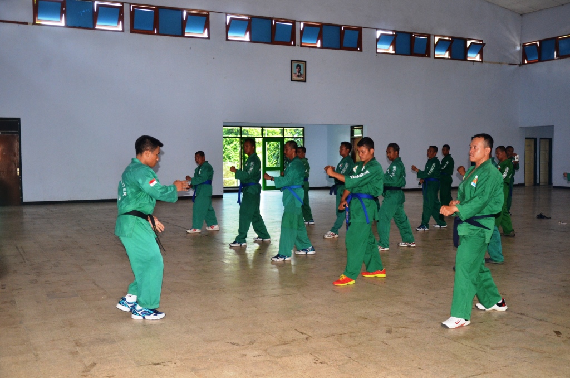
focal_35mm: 39
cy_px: 189
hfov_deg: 49.6
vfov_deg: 34.1
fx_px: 616
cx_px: 285
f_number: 5
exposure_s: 1/100
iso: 800
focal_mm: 26
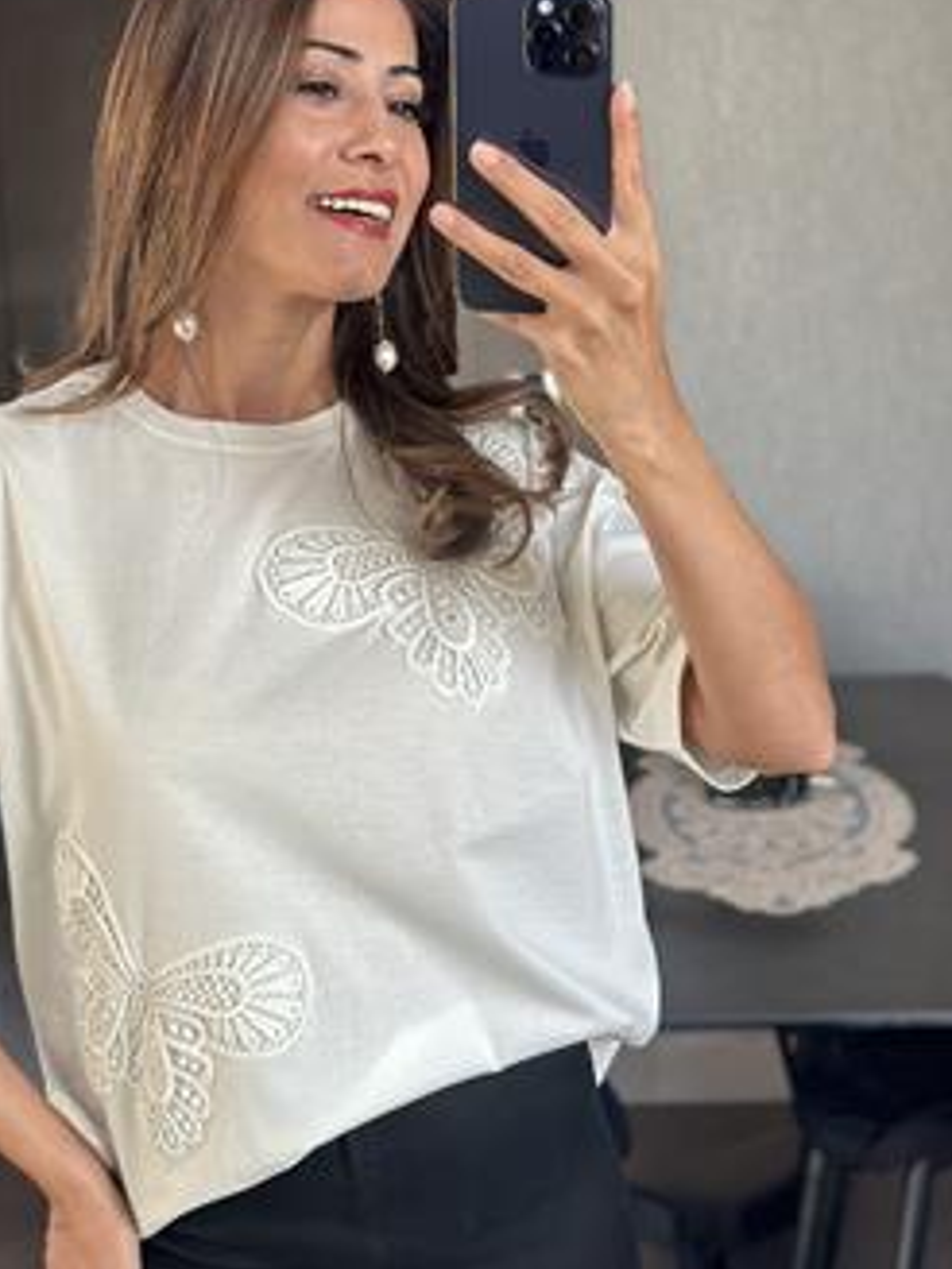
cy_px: 673
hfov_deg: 19.8
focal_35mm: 74
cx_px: 325
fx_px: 2714
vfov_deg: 26.3
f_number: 1.78
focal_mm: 6.86
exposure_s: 1/81
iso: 125
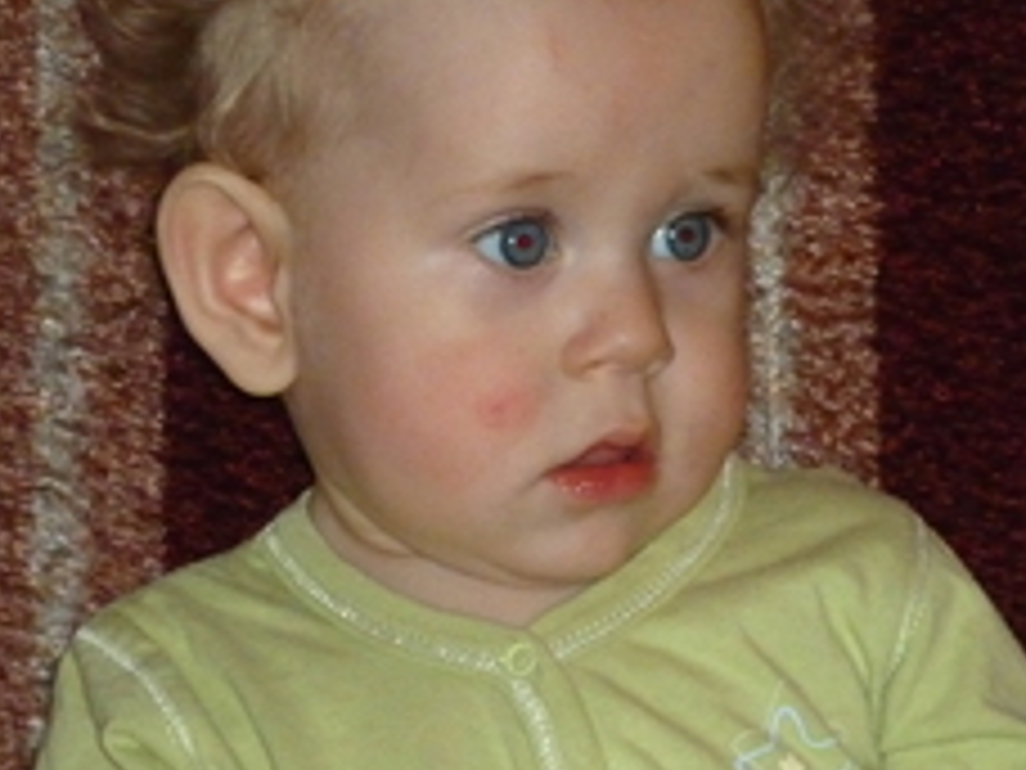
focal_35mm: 211
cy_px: 369
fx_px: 6254
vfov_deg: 7.0
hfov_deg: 9.4
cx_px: 540
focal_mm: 17.7
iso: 800
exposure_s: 1/50
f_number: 5.1
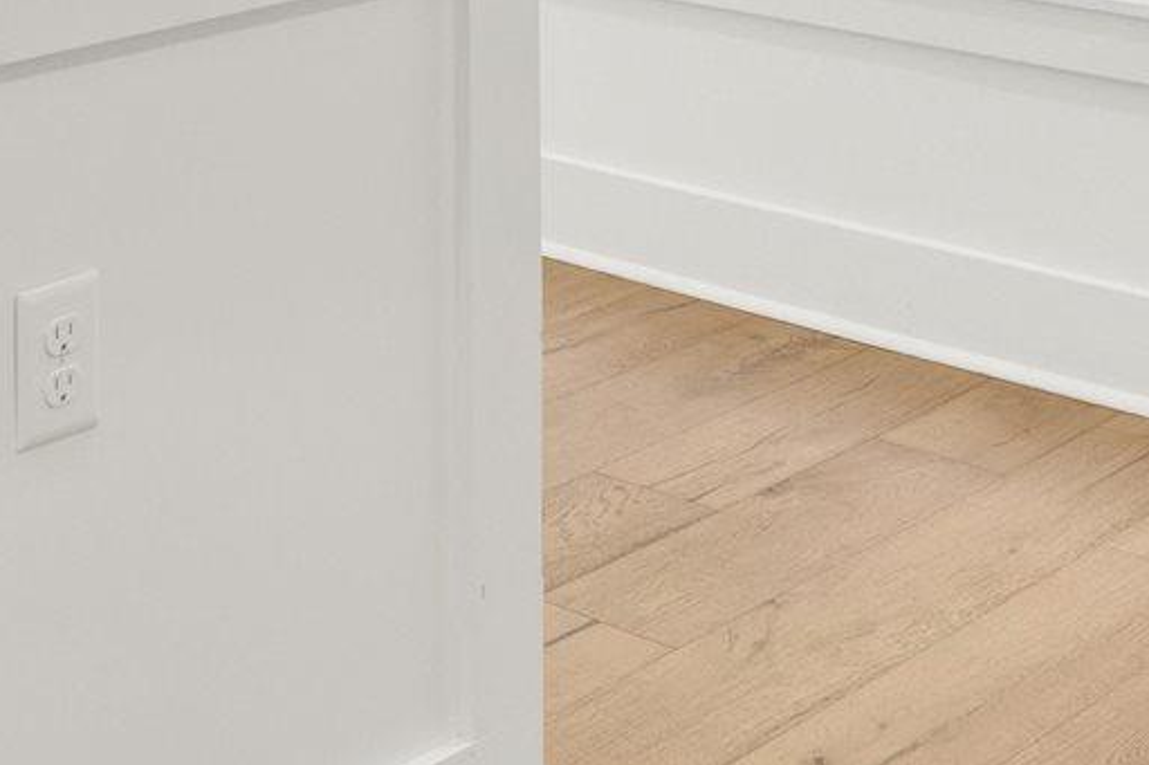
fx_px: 2680
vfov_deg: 14.4
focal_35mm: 84
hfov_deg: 24.1
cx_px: 754
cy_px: -579
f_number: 11
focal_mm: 14
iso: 400
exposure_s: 1/8
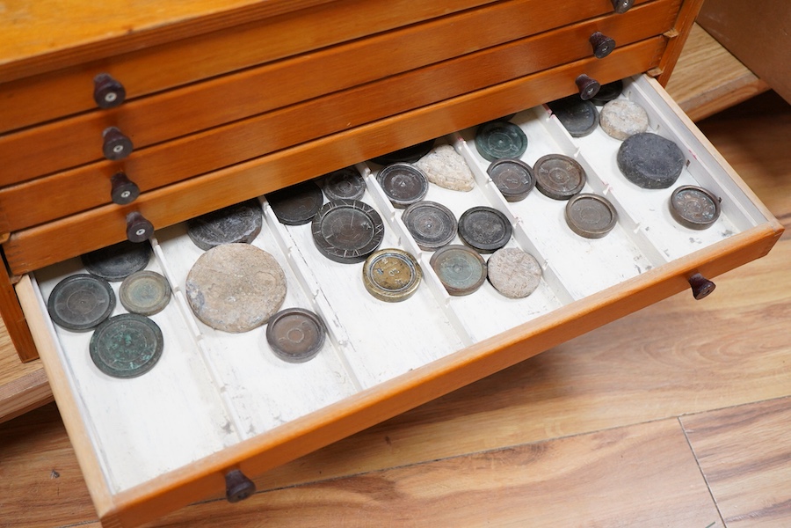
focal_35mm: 45
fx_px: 989
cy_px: 264
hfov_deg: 43.6
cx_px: 396
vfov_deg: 29.9
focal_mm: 30
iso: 1600
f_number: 3.5
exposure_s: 1/125
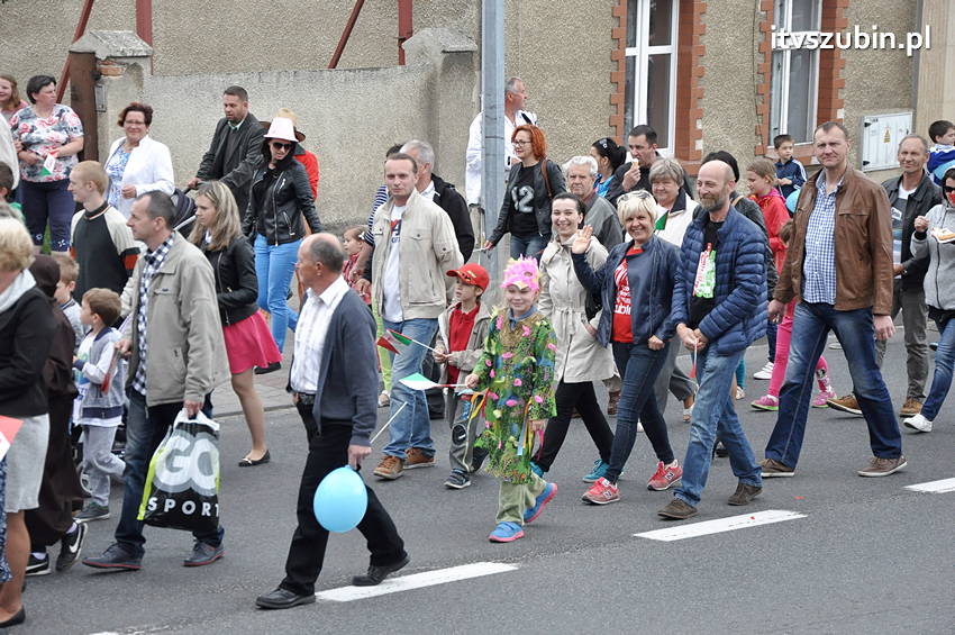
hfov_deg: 19.5
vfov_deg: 13.0
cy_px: 318
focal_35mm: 105
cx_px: 478
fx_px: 2783
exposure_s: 1/1000
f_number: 6.3
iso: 1250
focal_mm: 70
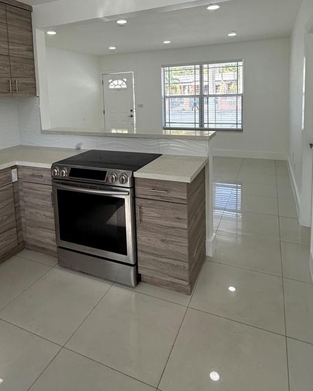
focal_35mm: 25
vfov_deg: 65.9
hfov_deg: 56.5
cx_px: 131
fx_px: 289
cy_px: 124
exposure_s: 1/120
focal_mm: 2.22
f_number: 2.2
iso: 64
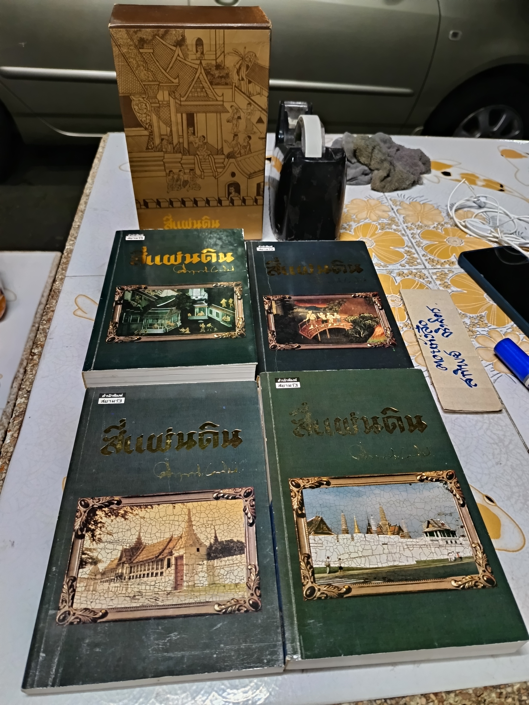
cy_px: 352
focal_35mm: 24
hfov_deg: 56.8
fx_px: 489
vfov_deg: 71.6
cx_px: 264
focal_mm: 5.31
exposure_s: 1/25
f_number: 1.7
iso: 1533
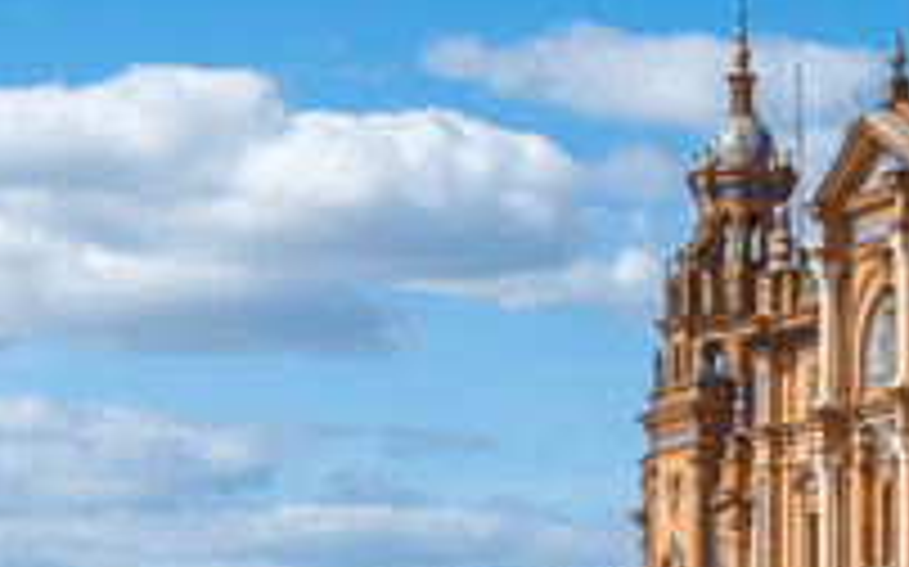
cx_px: 302
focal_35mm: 177
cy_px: 664
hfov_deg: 11.8
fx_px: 4382
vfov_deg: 7.3
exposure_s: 1/480
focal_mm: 23
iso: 200
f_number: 10
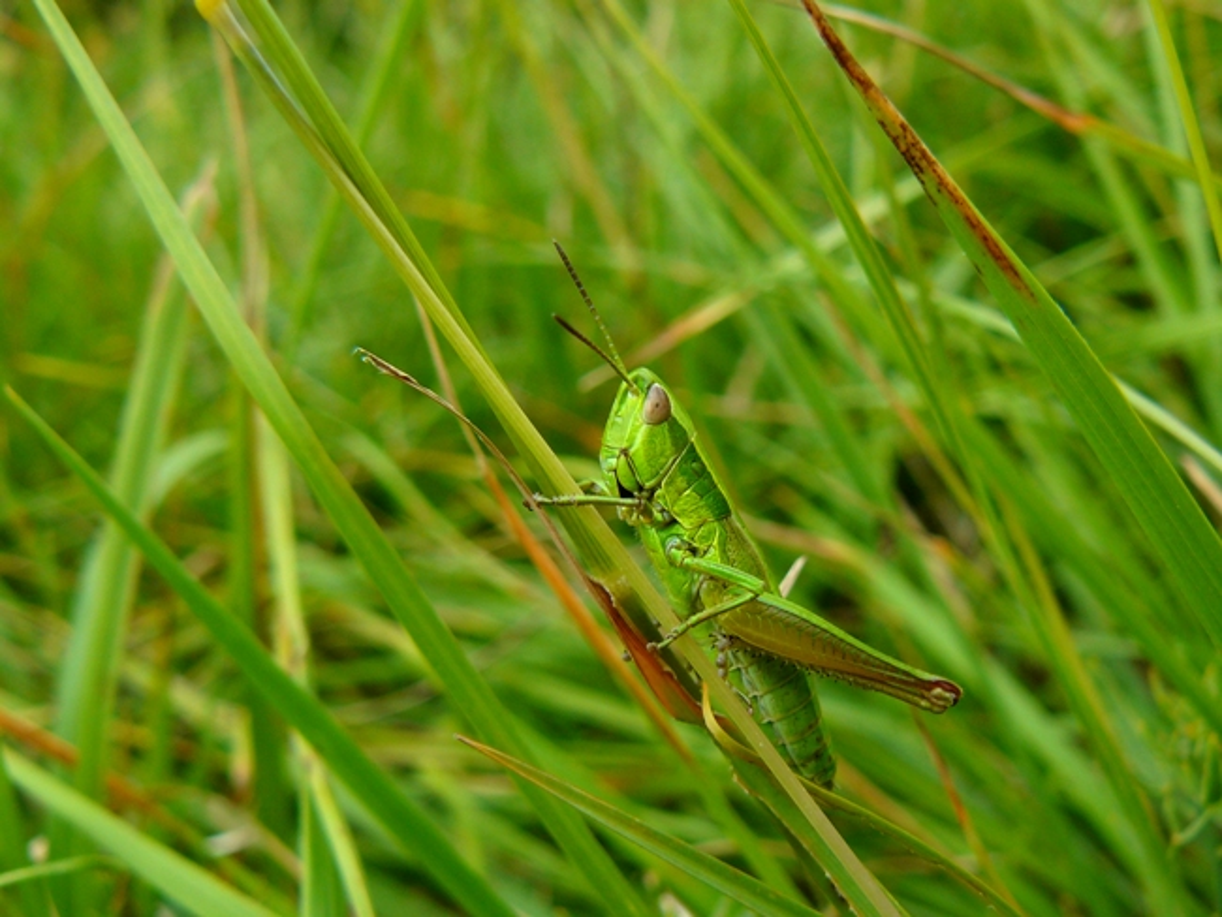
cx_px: 611
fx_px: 1271
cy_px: 458
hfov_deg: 51.3
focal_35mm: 36
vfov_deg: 39.7
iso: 100
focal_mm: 6
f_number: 3.6
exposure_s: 1/100
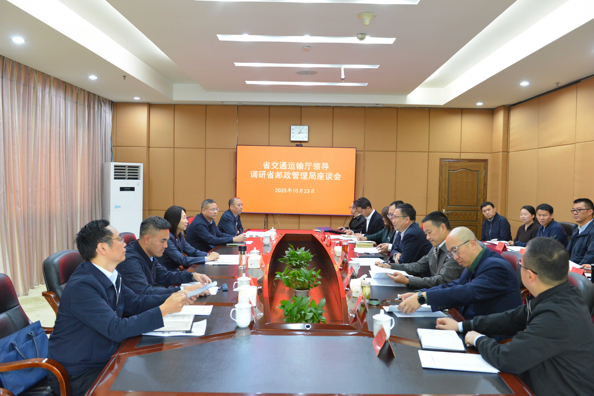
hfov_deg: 63.6
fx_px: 479
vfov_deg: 45.0
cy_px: 198
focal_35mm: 29
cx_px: 297
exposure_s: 1/40
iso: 3200
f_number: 5
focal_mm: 29
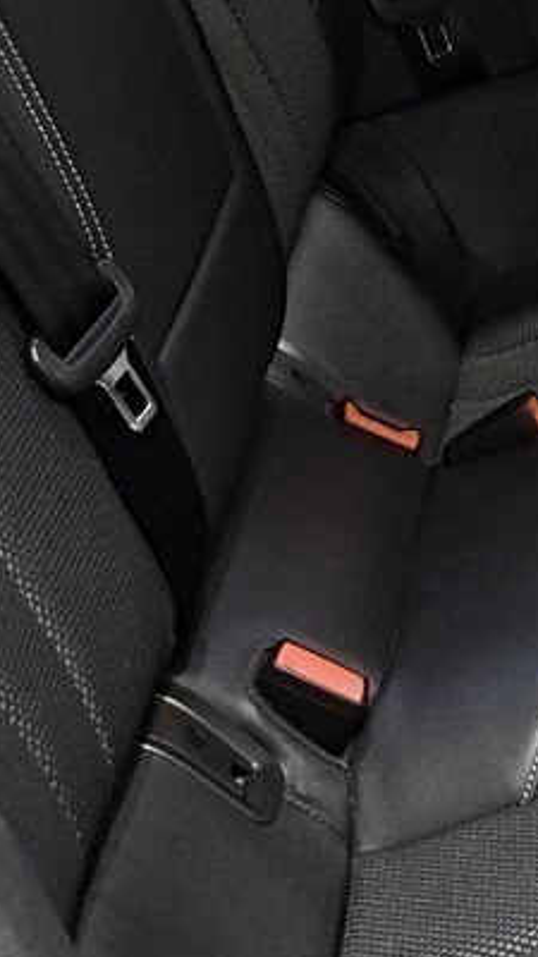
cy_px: 65
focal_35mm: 140
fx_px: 3551
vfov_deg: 15.1
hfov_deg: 8.4
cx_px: 846
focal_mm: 22
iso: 2200
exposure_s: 1/30
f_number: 3.8
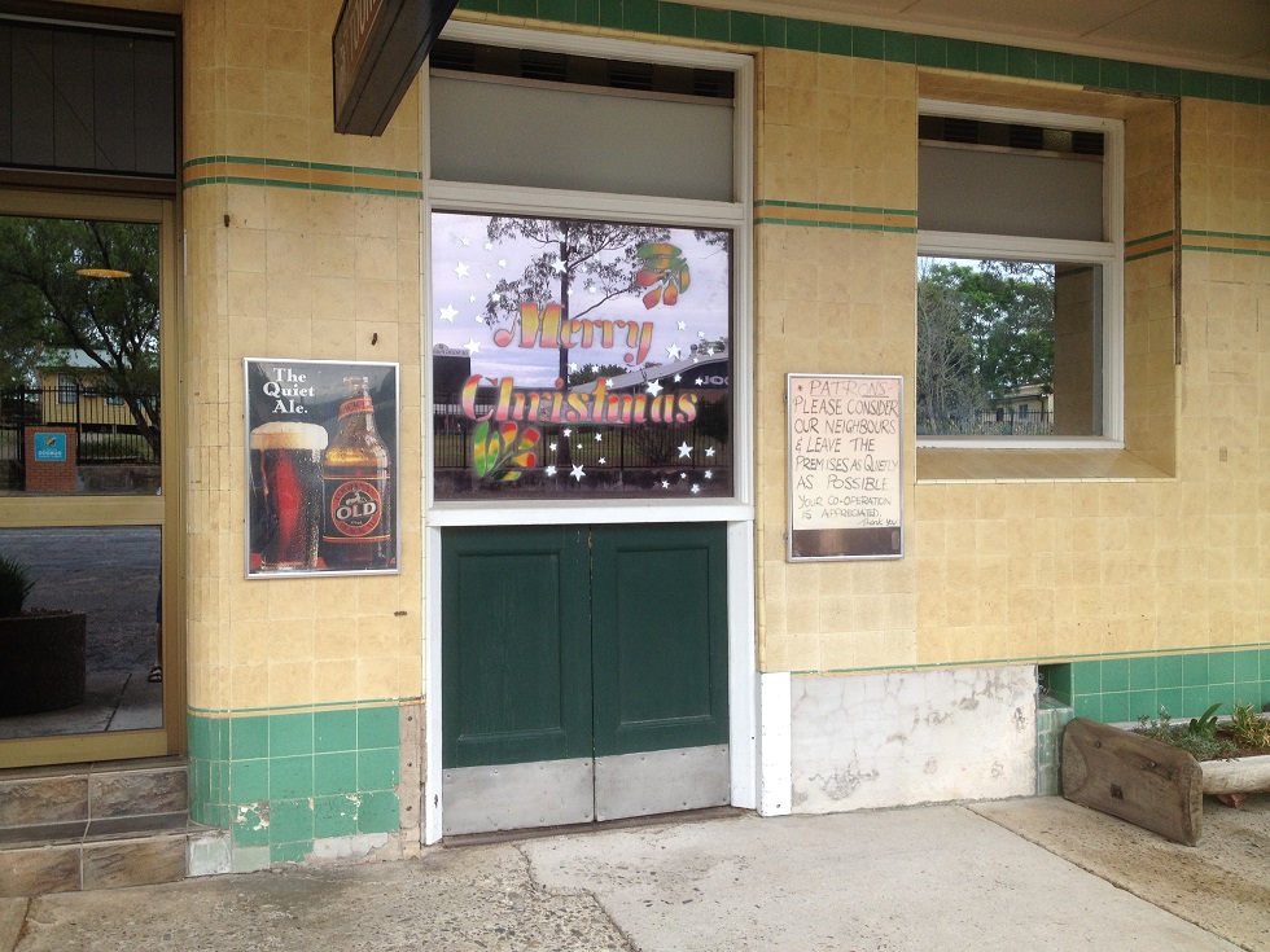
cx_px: 635
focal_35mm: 35
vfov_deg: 40.7
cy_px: 476
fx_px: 1284
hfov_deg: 52.6
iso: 50
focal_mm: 4.28
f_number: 2.4
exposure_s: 1/223
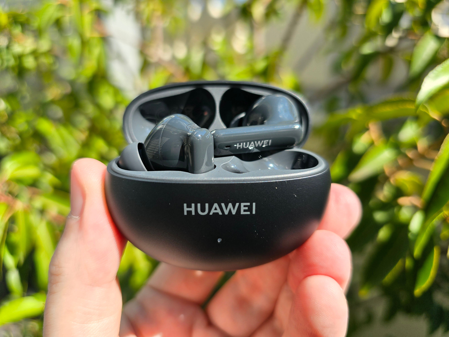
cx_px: 224
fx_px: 298
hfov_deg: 73.9
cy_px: 168
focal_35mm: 23
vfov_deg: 58.9
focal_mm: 6.3
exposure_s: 1/458
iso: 12
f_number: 1.7
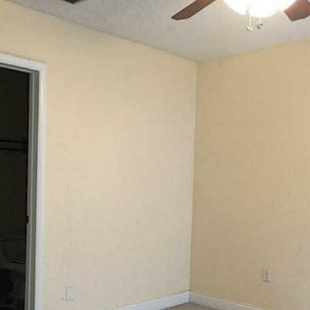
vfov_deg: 36.5
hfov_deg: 36.8
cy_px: 199
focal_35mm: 46
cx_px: 142
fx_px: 466
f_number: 2.2
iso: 64
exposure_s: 1/15
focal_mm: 4.15
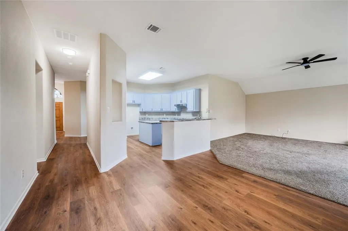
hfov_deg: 108.3
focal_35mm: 13
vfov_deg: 85.4
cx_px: 174
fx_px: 126
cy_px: 116
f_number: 11
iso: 100
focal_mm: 13
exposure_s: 1/2.5
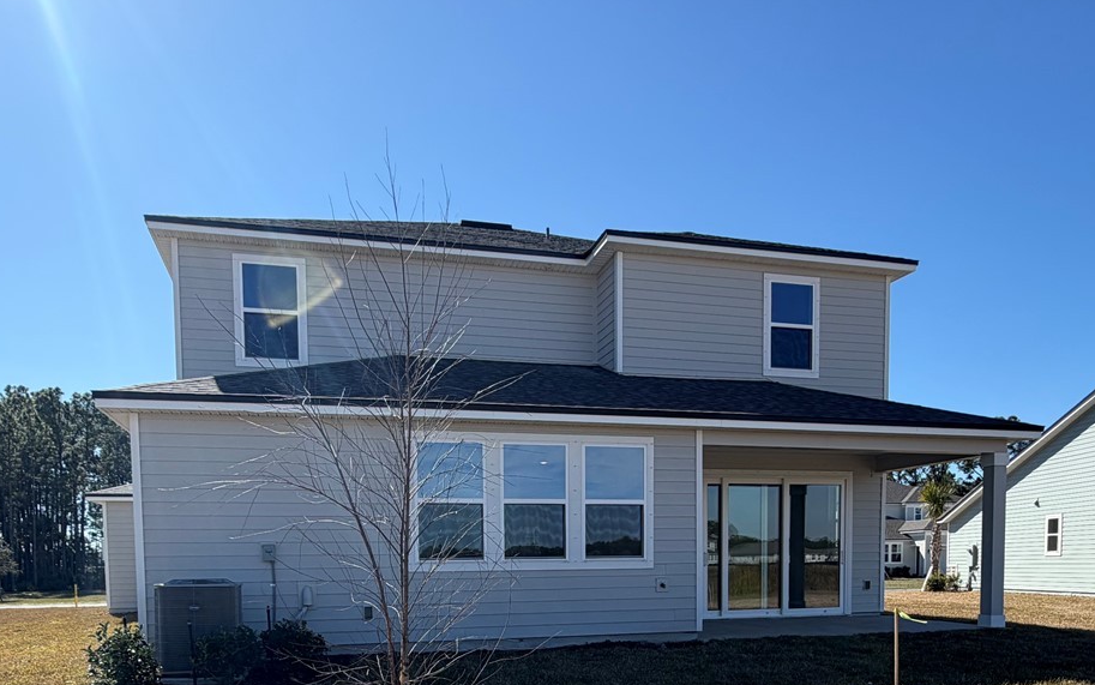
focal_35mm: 26
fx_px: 776
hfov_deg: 70.3
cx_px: 504
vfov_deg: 43.6
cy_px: 613
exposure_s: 1/770
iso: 20
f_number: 2.2
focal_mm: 2.22
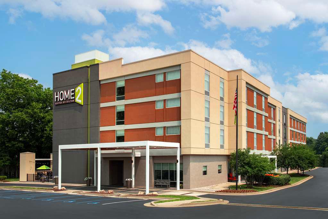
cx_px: 164
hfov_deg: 58.7
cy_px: 110
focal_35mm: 32
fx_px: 292
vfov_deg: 41.1
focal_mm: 32
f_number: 11
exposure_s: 1/80
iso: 50
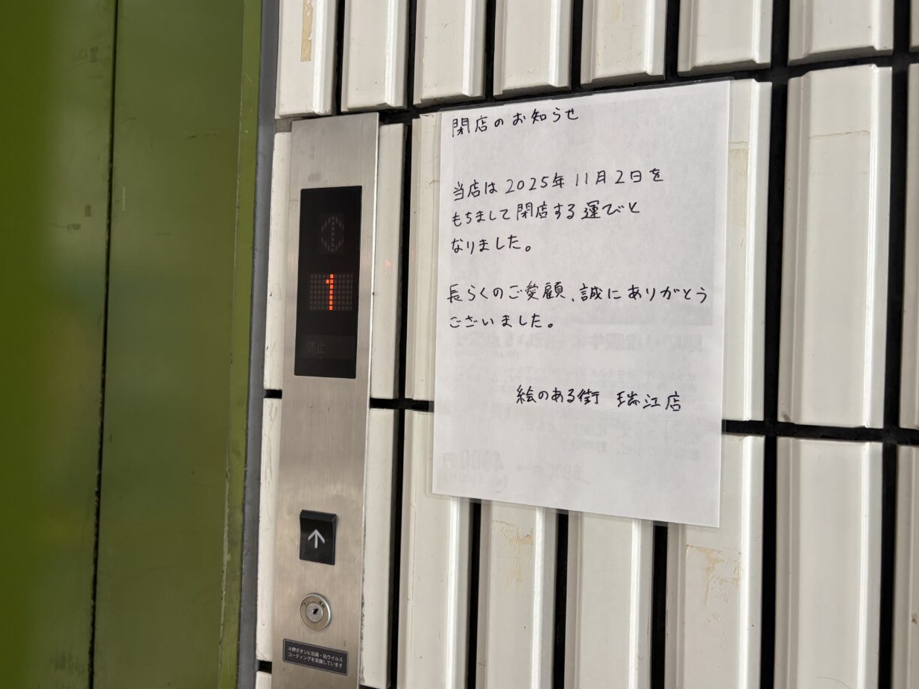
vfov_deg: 51.3
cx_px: 443
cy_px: 342
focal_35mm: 27
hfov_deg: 65.3
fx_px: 717
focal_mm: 5.96
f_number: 1.6
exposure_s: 1/60
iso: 160
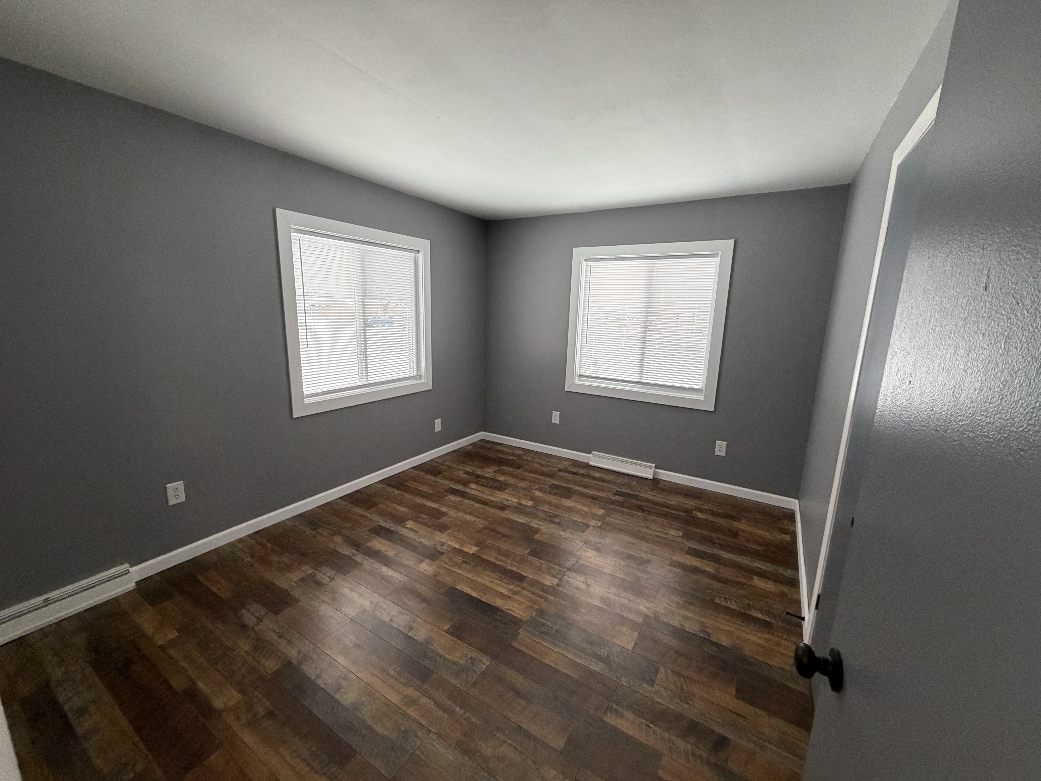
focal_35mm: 14
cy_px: 390
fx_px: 421
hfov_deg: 102.1
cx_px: 520
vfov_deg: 85.7
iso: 500
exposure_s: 1/60
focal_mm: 2.22
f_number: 2.2
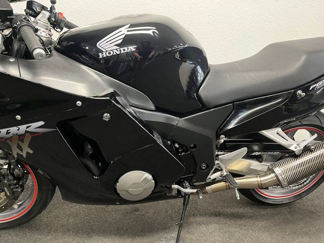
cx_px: 162
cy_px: 122
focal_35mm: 26
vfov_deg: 53.1
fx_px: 243
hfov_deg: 67.3
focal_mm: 5.1
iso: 400
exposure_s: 1/33
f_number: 1.6
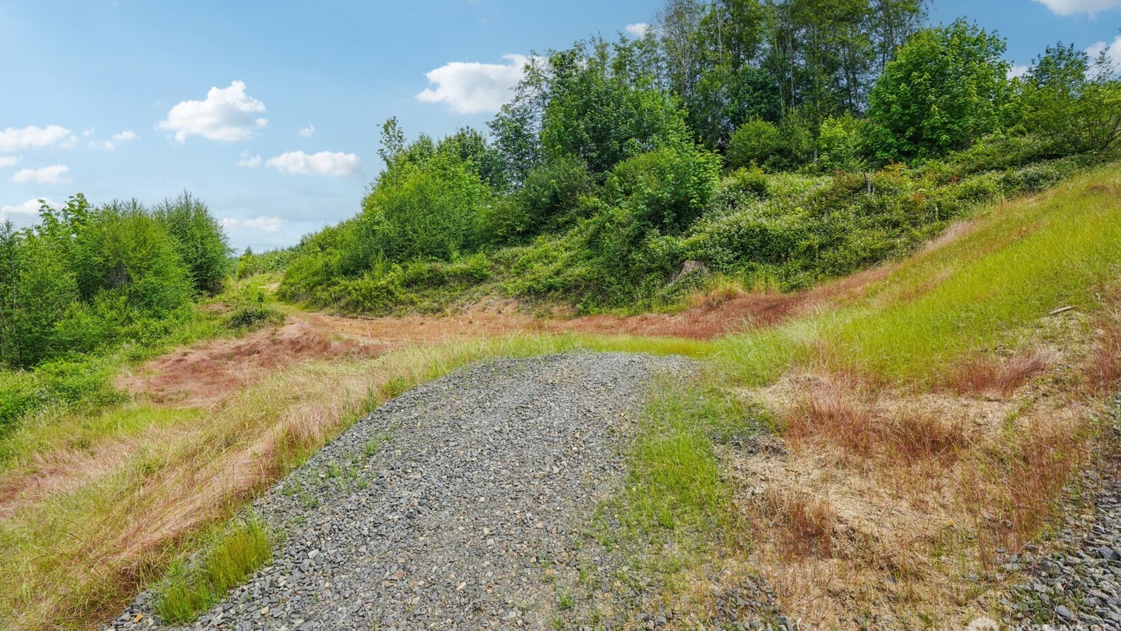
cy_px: 281
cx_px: 560
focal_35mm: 17
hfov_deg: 95.9
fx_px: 505
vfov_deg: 63.7
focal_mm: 16
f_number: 8
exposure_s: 1/400
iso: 400
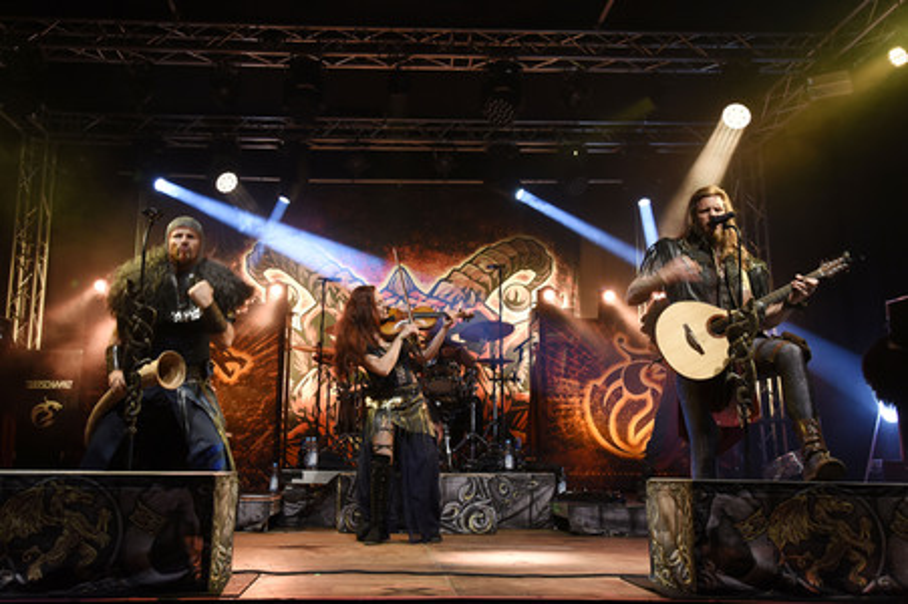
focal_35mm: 34
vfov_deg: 38.8
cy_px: 302
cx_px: 454
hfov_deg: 55.8
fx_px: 857
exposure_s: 1/60
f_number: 5.6
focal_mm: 34
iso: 1250
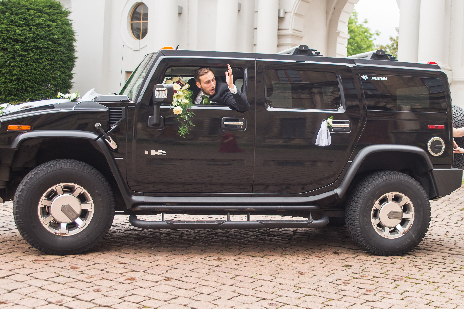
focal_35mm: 48
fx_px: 619
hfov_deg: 40.8
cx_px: 291
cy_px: 136
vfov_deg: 28.1
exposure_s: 1/400
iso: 400
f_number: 3.5
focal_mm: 30
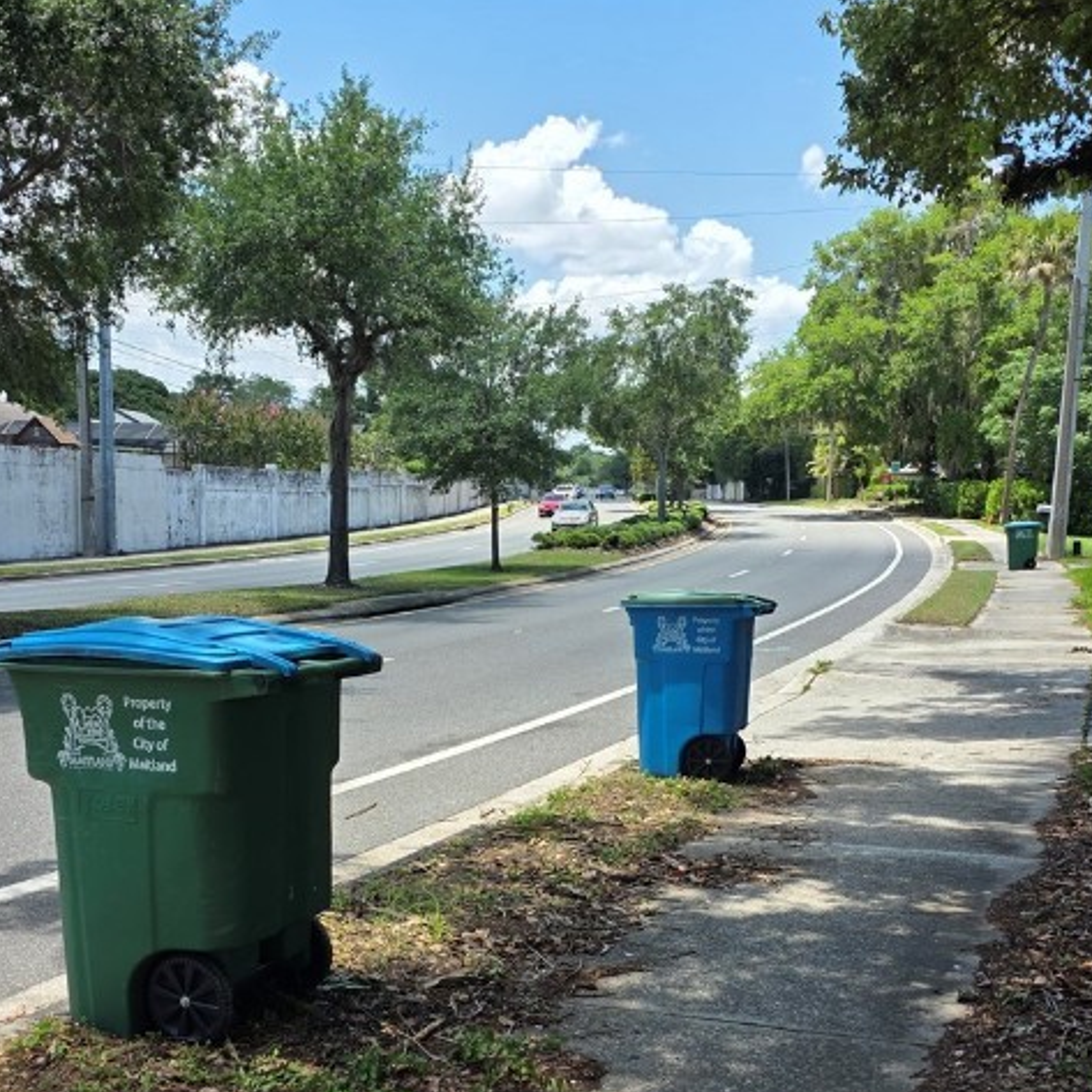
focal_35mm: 44
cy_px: 794
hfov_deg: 38.3
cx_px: 529
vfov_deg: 37.6
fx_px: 1570
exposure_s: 1/2921
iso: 80
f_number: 1.7
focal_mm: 6.3
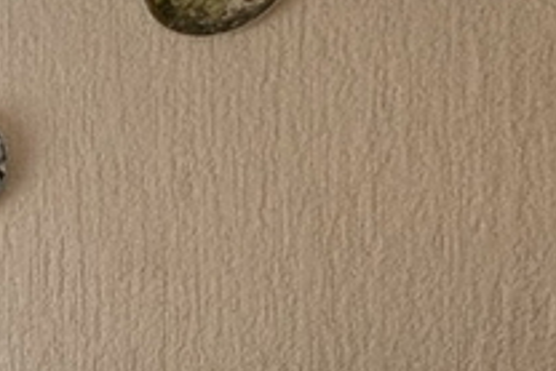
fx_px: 1298
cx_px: -740
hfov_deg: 15.3
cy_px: 520
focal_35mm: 84
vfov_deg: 15.3
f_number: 2.2
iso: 80
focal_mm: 2.22
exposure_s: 1/100
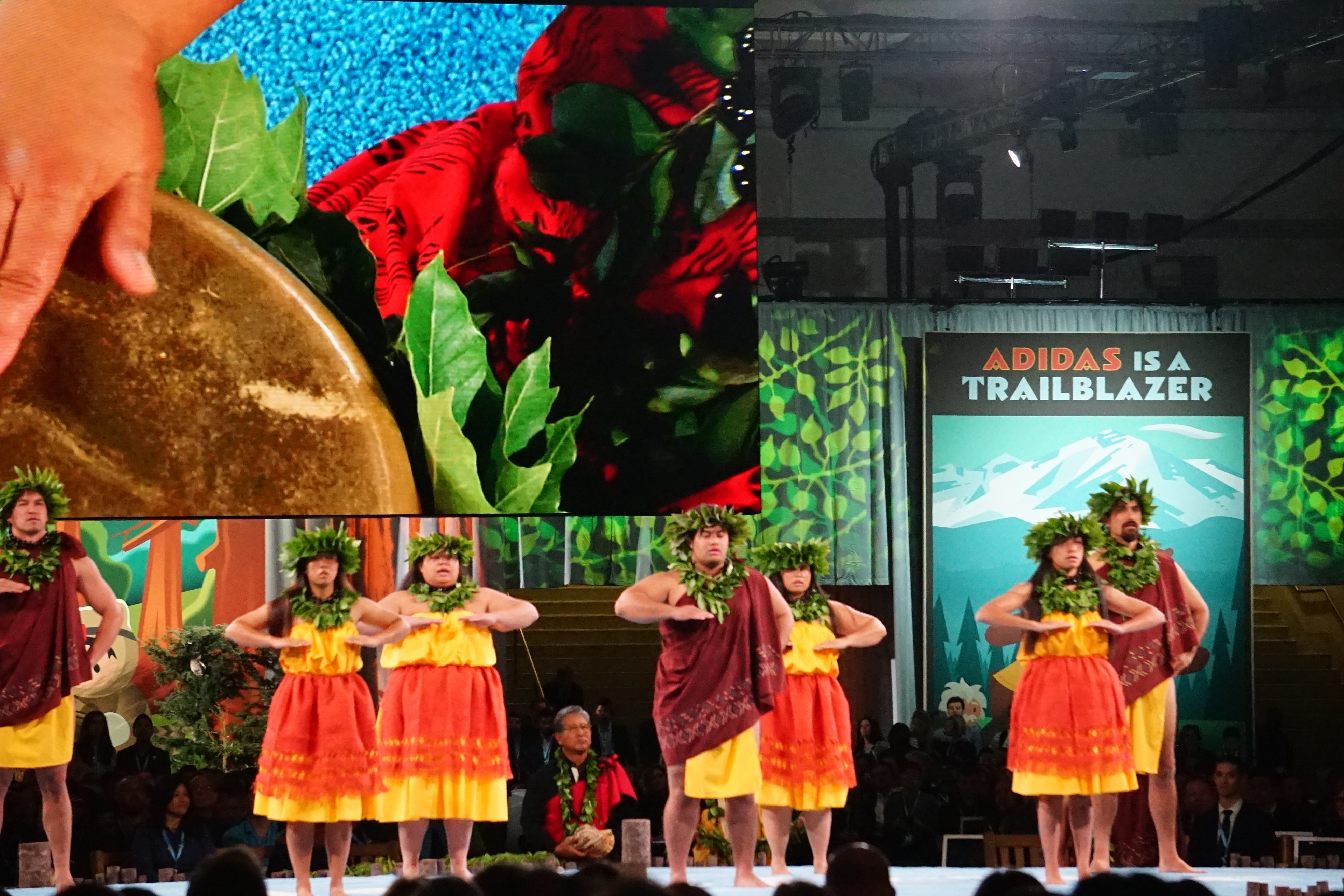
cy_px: 448
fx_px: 5600
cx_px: 672
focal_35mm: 150
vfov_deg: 9.1
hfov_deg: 13.7
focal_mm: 100
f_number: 5.6
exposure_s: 1/80
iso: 6400
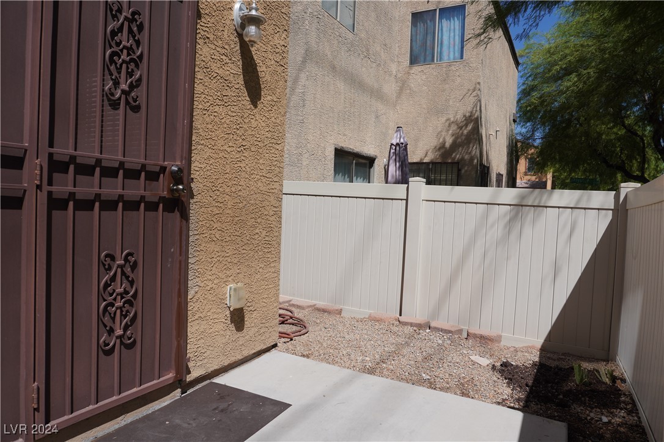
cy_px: 221
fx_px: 443
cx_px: 332
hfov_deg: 73.7
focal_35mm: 24
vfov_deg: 53.1
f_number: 8
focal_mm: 16
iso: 100
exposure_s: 1/640
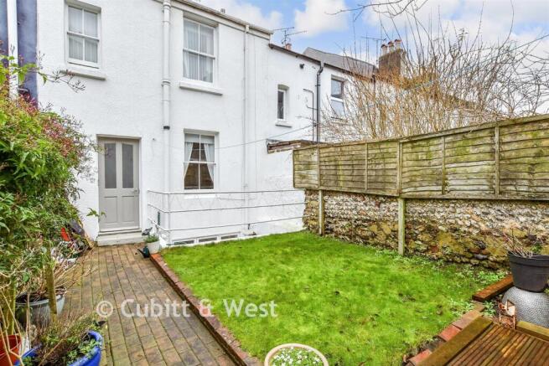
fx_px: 259
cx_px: 274
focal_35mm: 17
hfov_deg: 93.3
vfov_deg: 70.5
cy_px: 183
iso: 400
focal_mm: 11.5
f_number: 7.1
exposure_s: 1/50
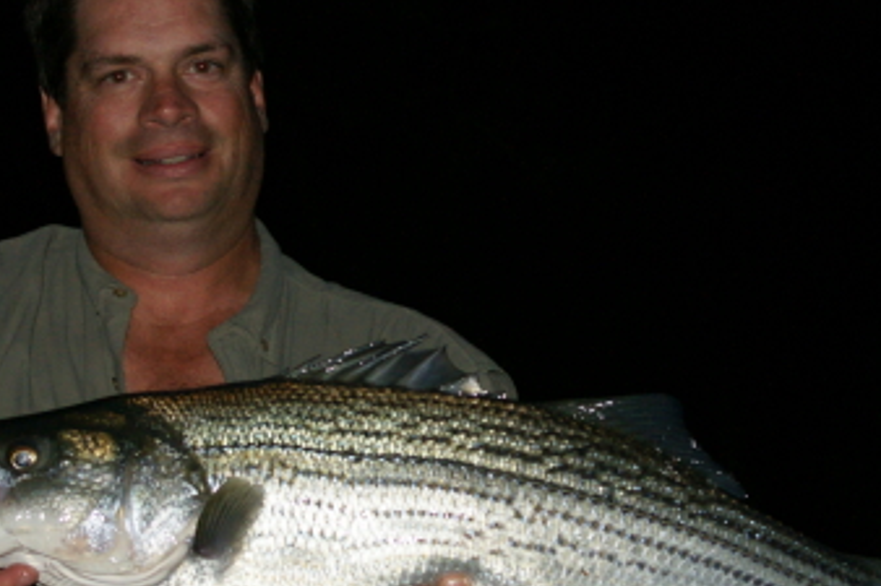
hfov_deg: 16.5
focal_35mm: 124
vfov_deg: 11.0
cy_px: 408
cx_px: 427
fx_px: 3037
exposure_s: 1/60
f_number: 4.5
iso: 800
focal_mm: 35
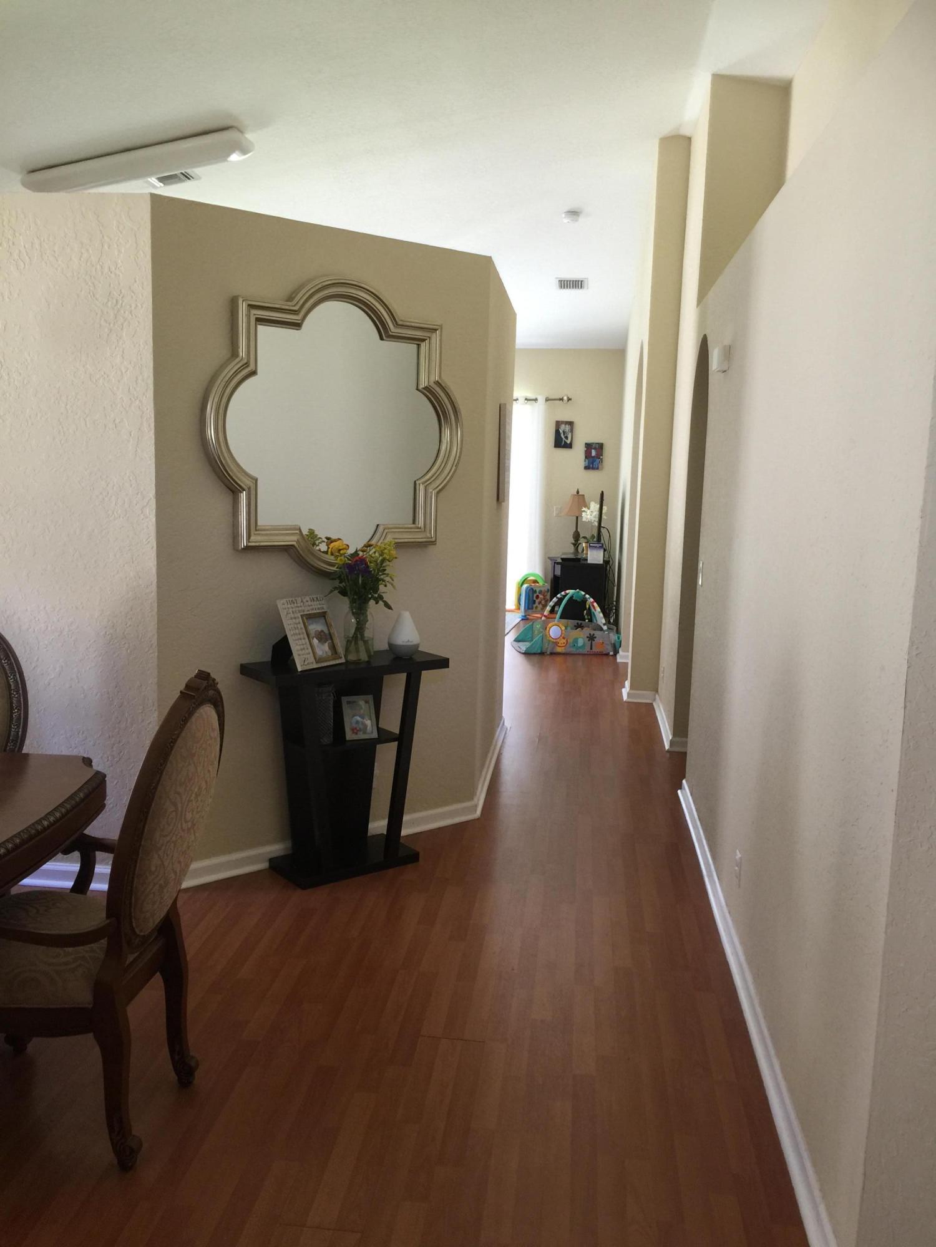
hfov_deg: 48.2
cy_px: 624
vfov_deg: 61.7
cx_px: 468
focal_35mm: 29
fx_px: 1046
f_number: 2.2
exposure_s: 1/15
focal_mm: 4.15
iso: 40
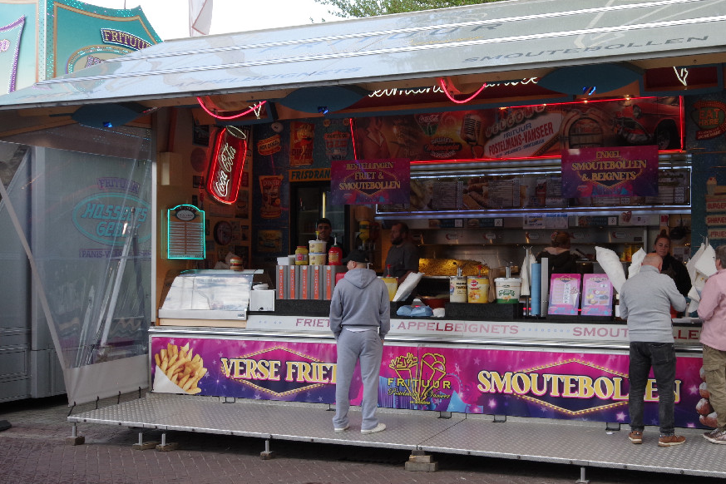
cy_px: 260
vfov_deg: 30.5
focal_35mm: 44
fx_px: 887
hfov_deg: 43.6
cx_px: 505
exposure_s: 1/160
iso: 800
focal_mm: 20
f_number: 8
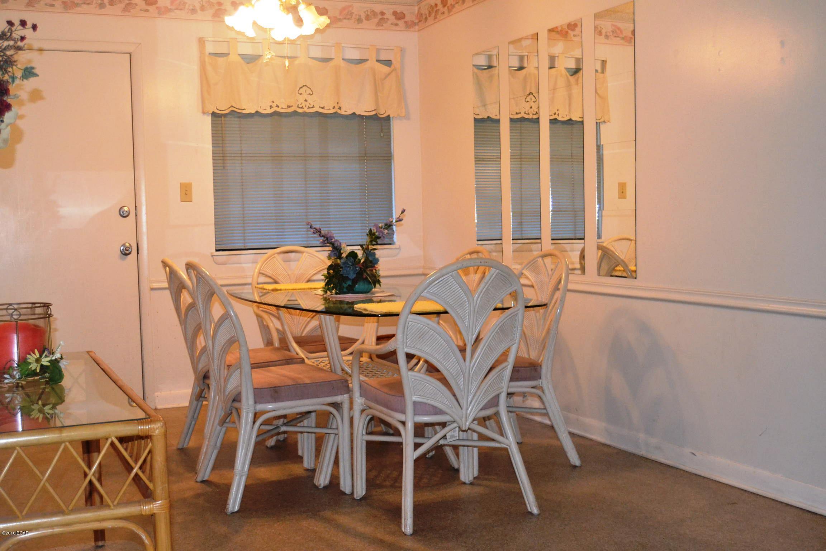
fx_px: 964
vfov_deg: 31.9
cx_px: 413
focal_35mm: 42
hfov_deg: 46.4
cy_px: 276
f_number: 4
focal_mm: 28
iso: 2000
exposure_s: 1/60
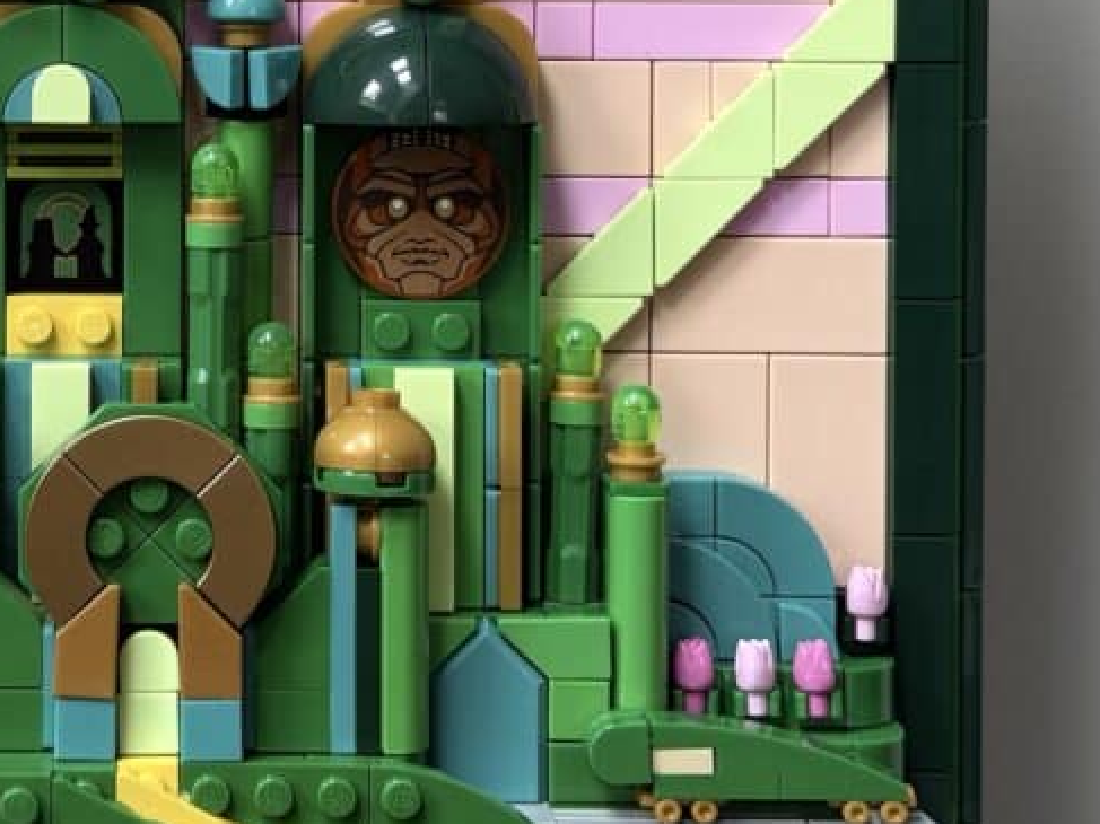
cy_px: 43
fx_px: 3209
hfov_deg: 19.2
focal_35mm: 101
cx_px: 140
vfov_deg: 14.5
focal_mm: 6.76
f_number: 1.78
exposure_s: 1/40
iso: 320
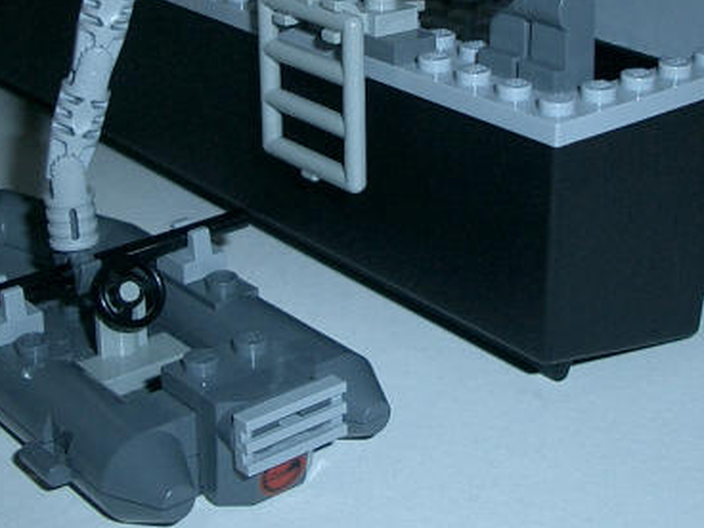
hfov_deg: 25.6
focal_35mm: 76
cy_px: 63
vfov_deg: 19.1
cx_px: 386
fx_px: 1546
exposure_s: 1/40
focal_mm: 5.8
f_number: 2.6
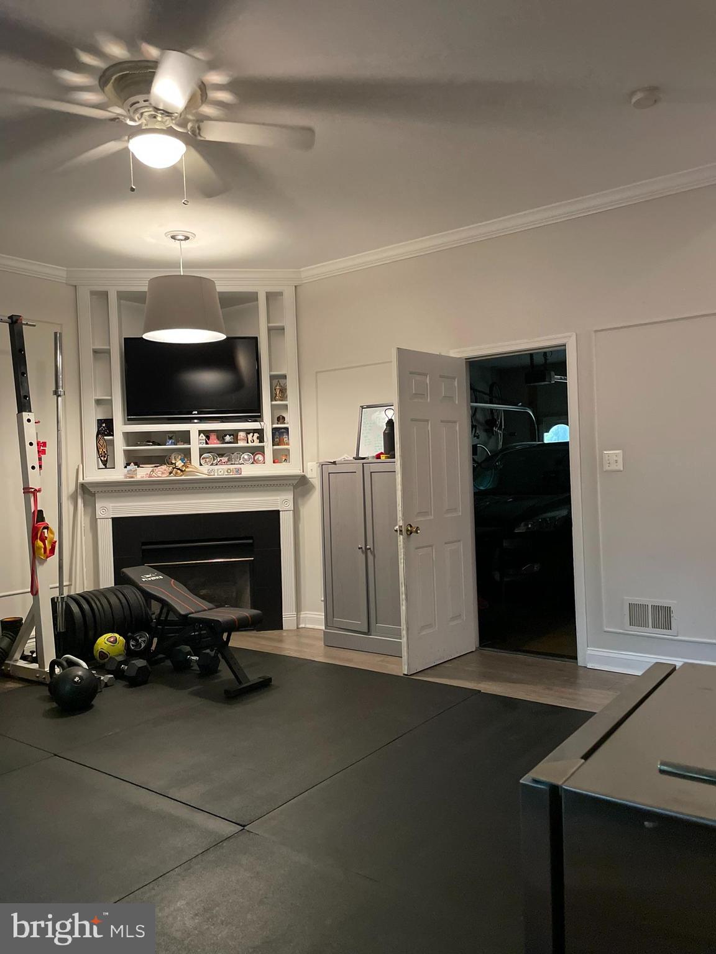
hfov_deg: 53.1
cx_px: 358
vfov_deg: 67.3
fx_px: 717
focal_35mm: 26
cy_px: 477
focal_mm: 4.2
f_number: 1.6
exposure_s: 1/40
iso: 500
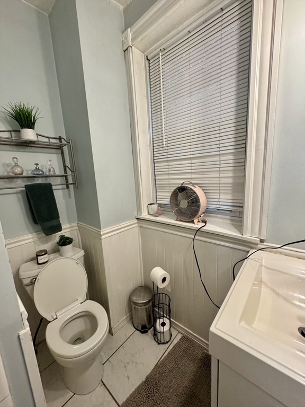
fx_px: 164
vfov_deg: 102.1
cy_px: 204
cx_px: 152
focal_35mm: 14
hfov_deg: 85.7
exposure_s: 1/60
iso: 320
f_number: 2.2
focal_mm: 2.22
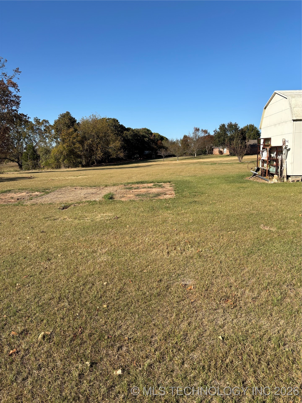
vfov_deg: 67.3
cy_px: 202
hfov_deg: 53.1
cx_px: 151
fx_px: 302
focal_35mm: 26
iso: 50
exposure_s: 1/3205
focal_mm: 5.96
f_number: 1.6
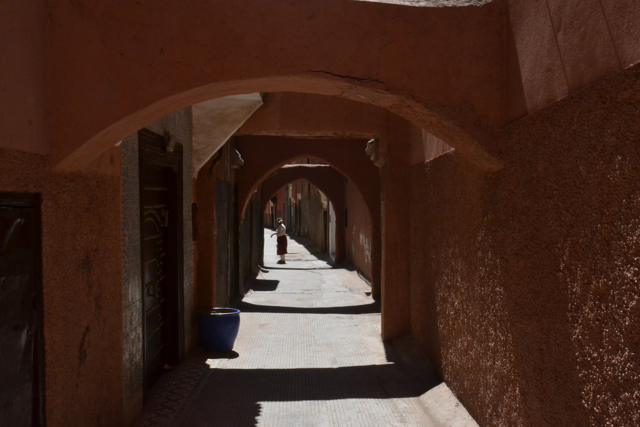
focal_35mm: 36
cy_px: 214
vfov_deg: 36.9
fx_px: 640
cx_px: 320
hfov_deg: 53.1
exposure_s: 1/320
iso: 1600
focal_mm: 24
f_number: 22
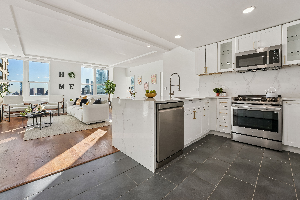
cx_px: 150
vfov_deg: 81.2
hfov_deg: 104.3
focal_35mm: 14
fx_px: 117
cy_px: 100
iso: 100
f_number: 8
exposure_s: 1/25
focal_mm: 14
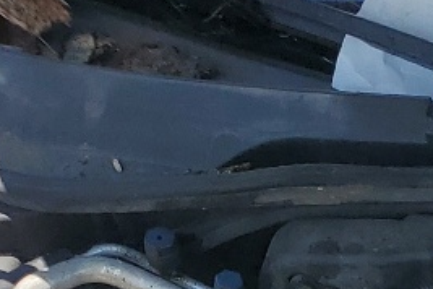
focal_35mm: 162
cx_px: 970
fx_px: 1948
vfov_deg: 7.6
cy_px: 796
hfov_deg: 11.1
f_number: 1.5
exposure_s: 1/2000
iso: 50
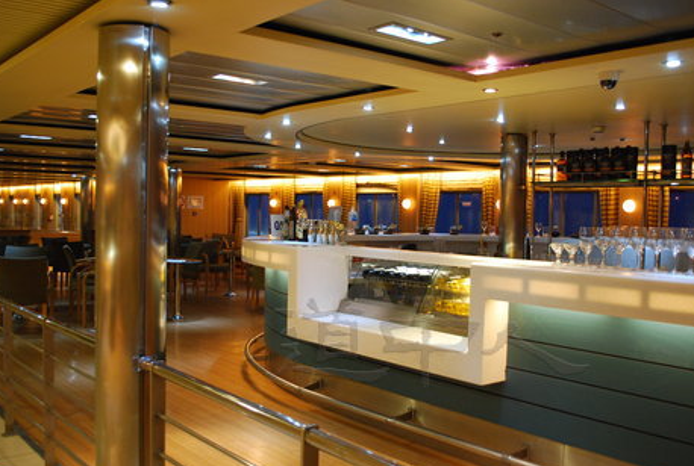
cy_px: 230
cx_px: 368
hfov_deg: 53.0
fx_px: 696
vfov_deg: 37.1
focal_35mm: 36
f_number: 4
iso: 800
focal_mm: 22
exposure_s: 1/25
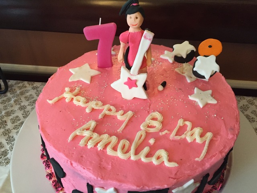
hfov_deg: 61.7
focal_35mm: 29
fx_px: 215
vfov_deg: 48.2
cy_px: 96
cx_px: 128
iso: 250
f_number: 2.2
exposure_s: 1/30
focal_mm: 4.15
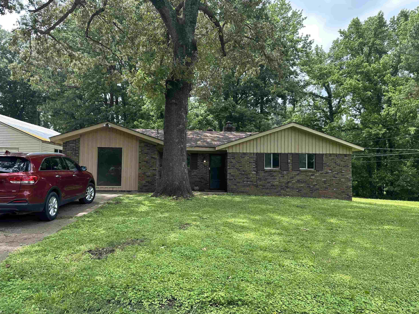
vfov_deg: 54.9
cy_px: 161
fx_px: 303
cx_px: 217
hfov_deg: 69.4
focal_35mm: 25
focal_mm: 6.86
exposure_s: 1/918
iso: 80
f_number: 1.78
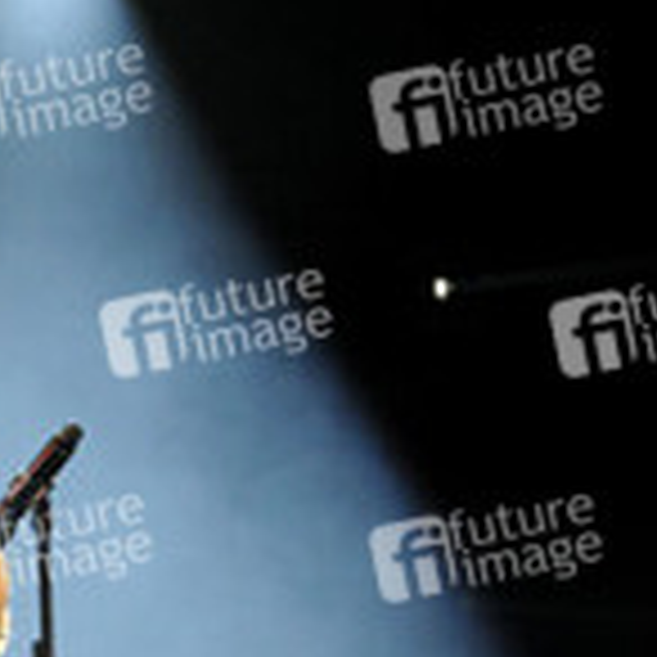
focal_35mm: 126
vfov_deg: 13.6
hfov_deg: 13.0
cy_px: 662
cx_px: -353
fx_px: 2706
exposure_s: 1/200
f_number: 5.6
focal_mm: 48
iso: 5000
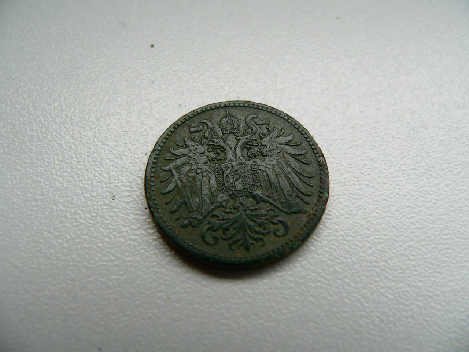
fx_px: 488
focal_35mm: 36
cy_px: 176
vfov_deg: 39.7
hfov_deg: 51.4
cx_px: 234
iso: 100
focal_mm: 6
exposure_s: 1/60
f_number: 2.8
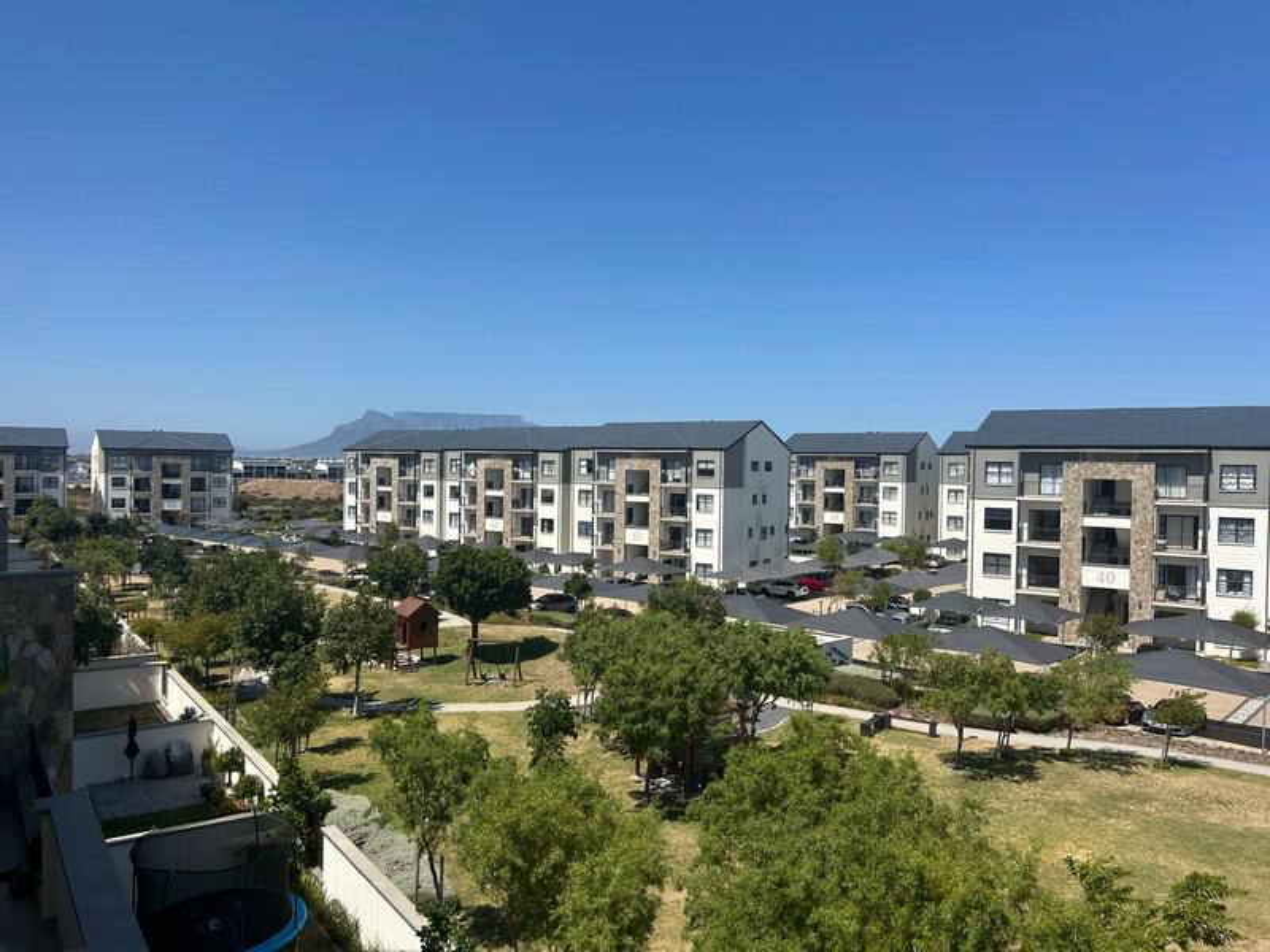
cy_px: 476
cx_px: 635
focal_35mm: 26
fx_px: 954
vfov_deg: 53.1
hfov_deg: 67.3
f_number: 1.5
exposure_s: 1/5882
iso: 50
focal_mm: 5.7
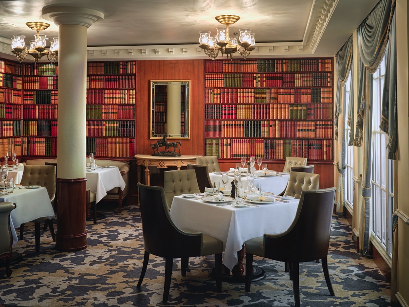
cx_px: 204
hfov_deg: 46.8
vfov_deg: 36.0
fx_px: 473
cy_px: 154
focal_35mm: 40
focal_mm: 50
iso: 100
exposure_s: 1/1.25
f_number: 11
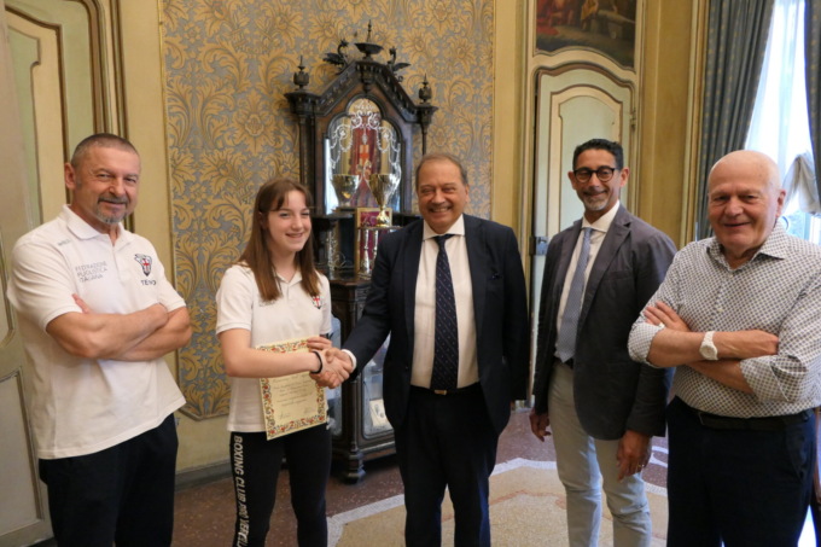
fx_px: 593
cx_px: 410
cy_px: 274
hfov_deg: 69.4
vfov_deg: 49.5
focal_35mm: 26
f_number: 2.9
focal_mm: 9.5
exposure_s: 1/60
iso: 1600
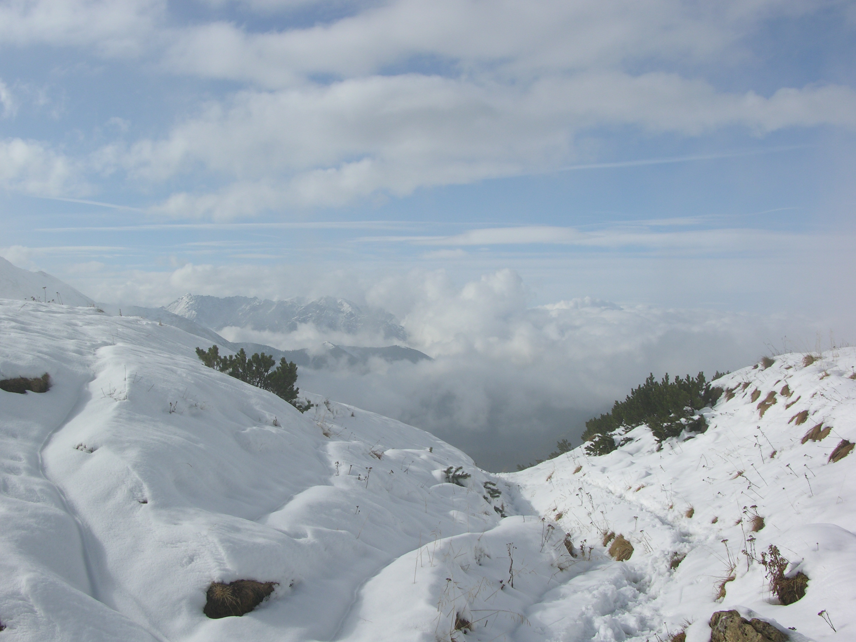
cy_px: 323
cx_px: 385
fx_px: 964
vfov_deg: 36.8
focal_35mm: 39
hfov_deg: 47.8
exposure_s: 1/314
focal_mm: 8.9
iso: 50
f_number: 8
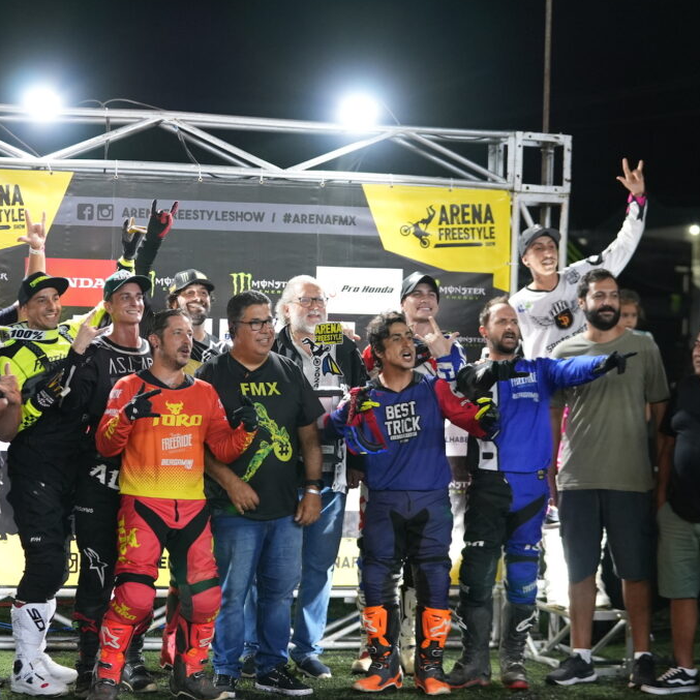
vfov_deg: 19.3
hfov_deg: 19.3
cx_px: 277
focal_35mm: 90
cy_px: 347
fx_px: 2059
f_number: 2.8
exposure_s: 1/160
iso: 4000
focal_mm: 70
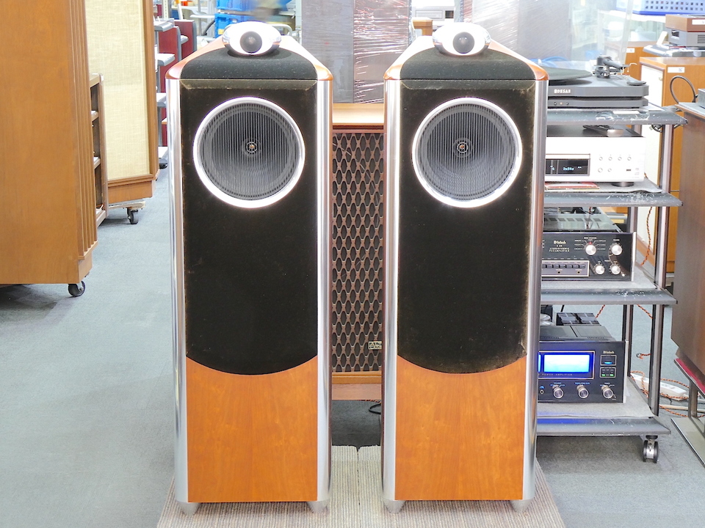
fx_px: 1242
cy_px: 264
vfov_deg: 24.0
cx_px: 352
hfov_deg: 31.7
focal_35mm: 61
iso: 200
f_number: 4.3
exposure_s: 1/2
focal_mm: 10.9
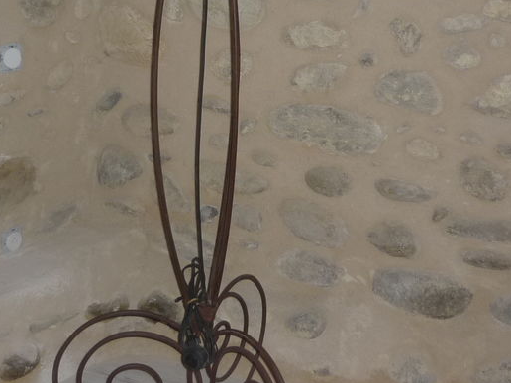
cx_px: 203
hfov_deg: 30.2
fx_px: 945
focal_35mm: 64
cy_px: 76
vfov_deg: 22.6
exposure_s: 1/30
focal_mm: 5.5
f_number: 2.8
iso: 125
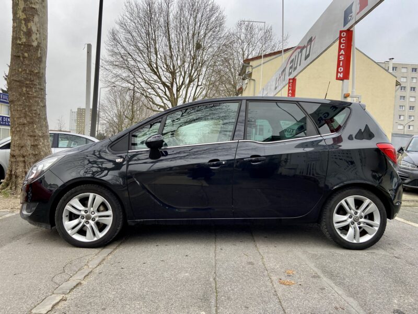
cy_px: 157
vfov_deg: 53.1
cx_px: 209
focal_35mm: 26
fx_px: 314
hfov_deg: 67.3
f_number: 1.8
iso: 50
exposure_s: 1/121
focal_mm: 4.25
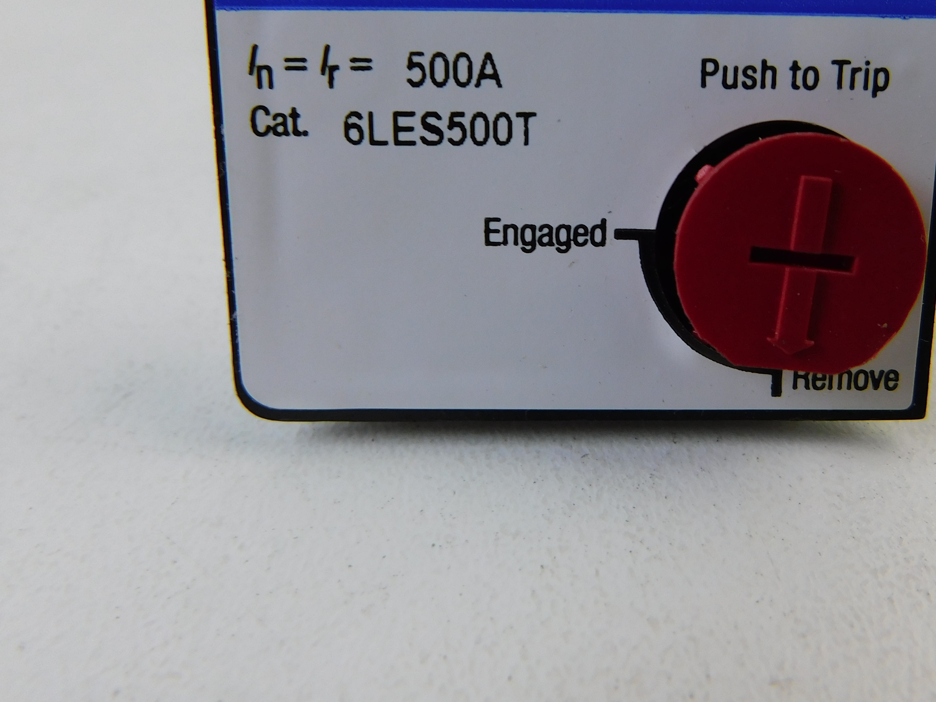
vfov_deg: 42.5
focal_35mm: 33
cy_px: 247
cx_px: 573
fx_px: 892
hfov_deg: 54.8
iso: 125
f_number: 3
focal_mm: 4
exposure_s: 1/30
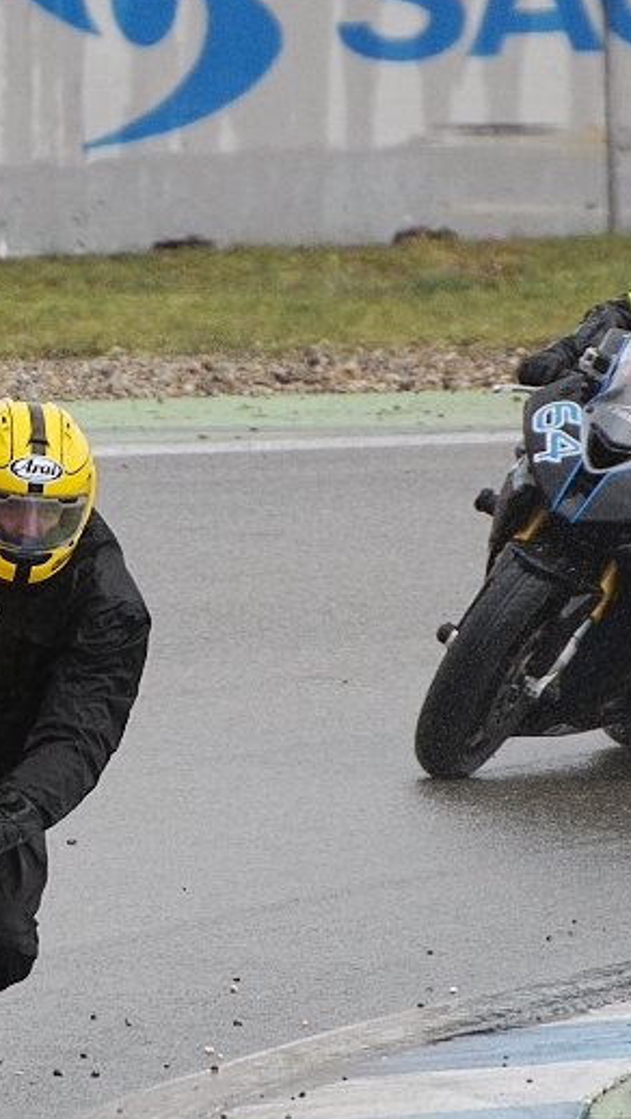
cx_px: -220
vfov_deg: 1.9
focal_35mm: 1164
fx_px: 34567
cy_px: 615
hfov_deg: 1.0
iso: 400
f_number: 6.3
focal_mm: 300
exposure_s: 1/800
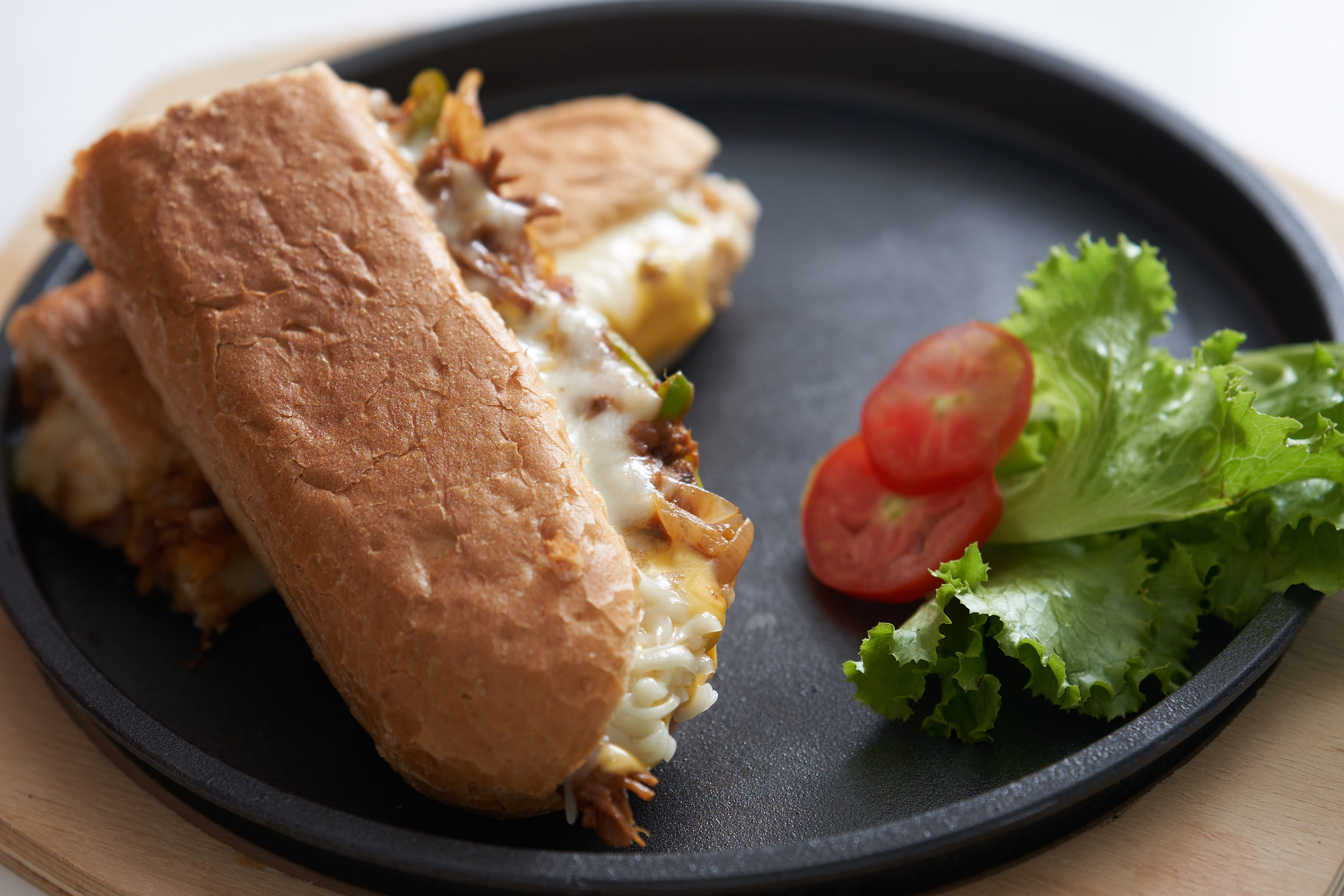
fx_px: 4965
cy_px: 447
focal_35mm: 133
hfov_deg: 15.4
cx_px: 643
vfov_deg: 10.3
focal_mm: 85
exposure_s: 1/160
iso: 200
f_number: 2.5
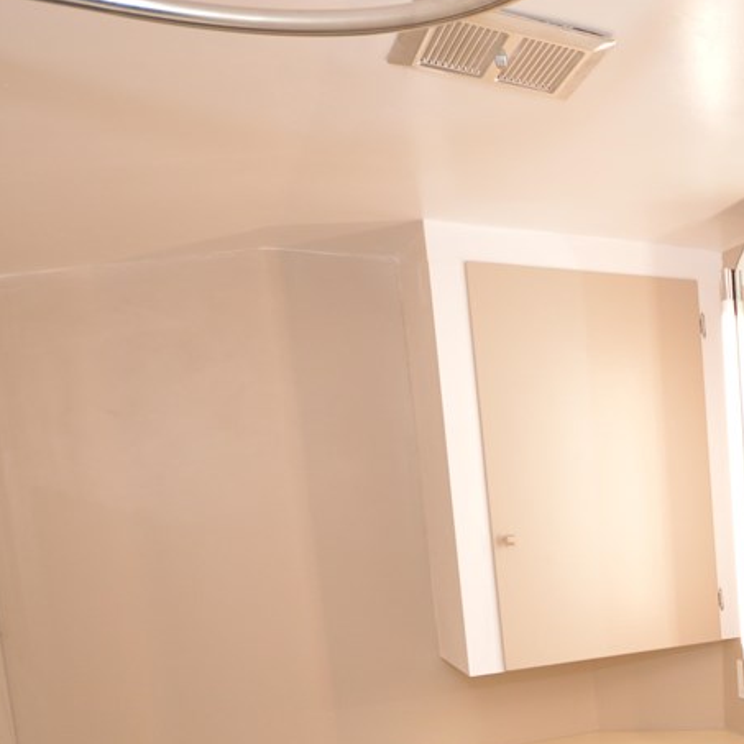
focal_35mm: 36
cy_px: 620
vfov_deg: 43.4
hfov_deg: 37.7
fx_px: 875
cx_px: 836
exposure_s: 1/60
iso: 450
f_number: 4
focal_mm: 10
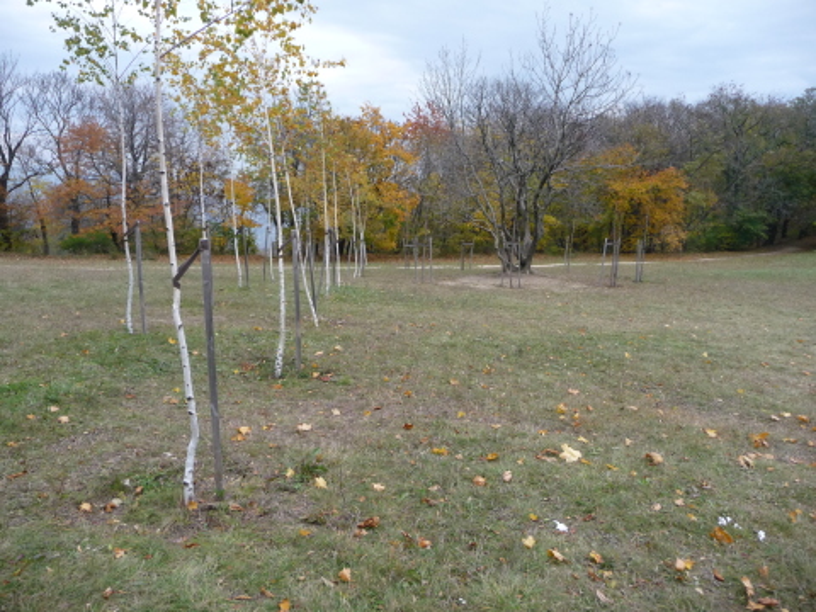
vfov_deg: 49.7
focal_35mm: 28
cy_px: 306
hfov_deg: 63.4
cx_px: 408
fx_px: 660
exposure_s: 1/200
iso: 200
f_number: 3.3
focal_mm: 4.7
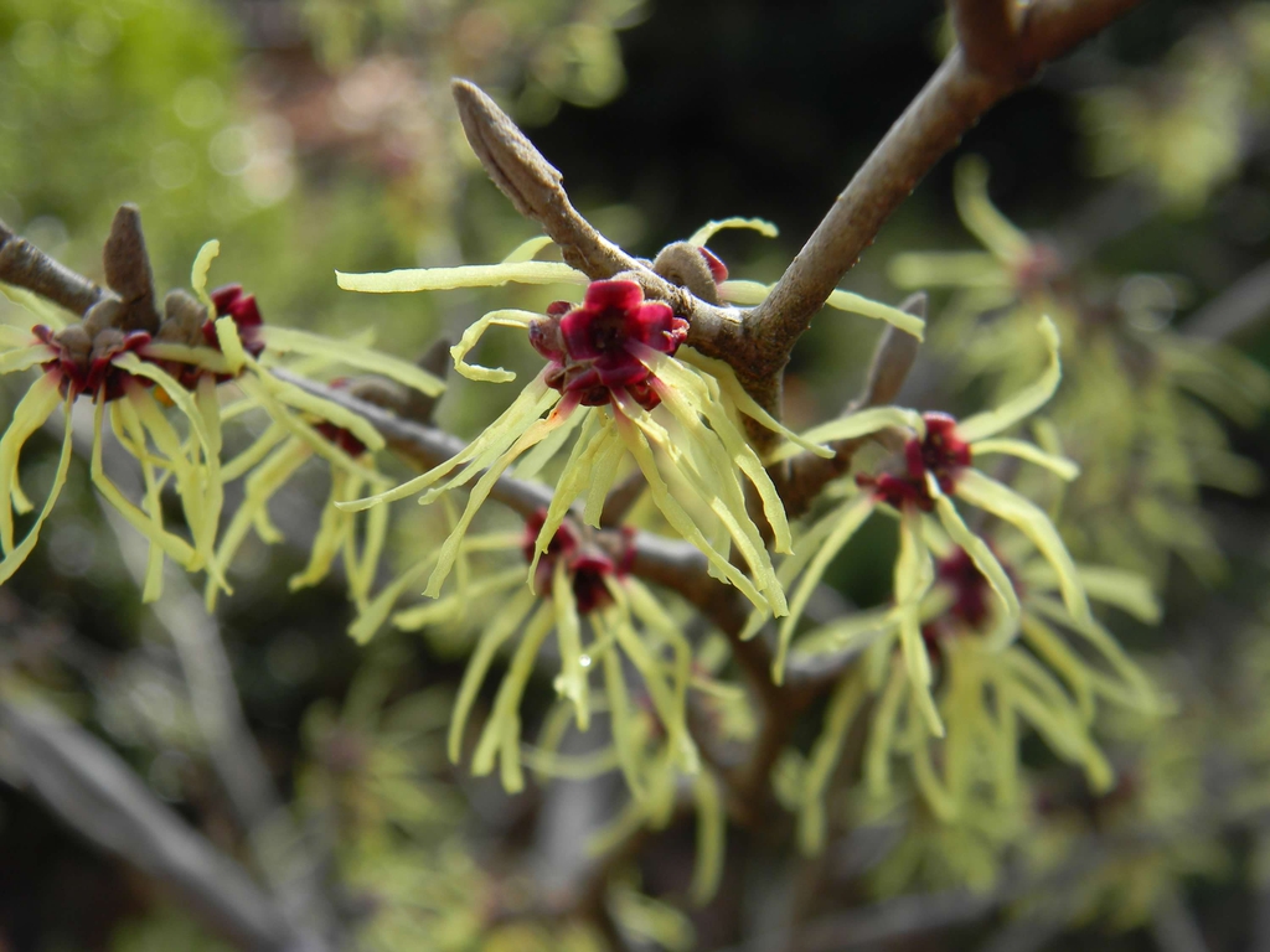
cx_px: 635
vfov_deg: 23.7
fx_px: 2275
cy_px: 476
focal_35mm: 62
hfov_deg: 31.2
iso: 80
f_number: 4.5
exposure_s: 1/195
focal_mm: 15.1
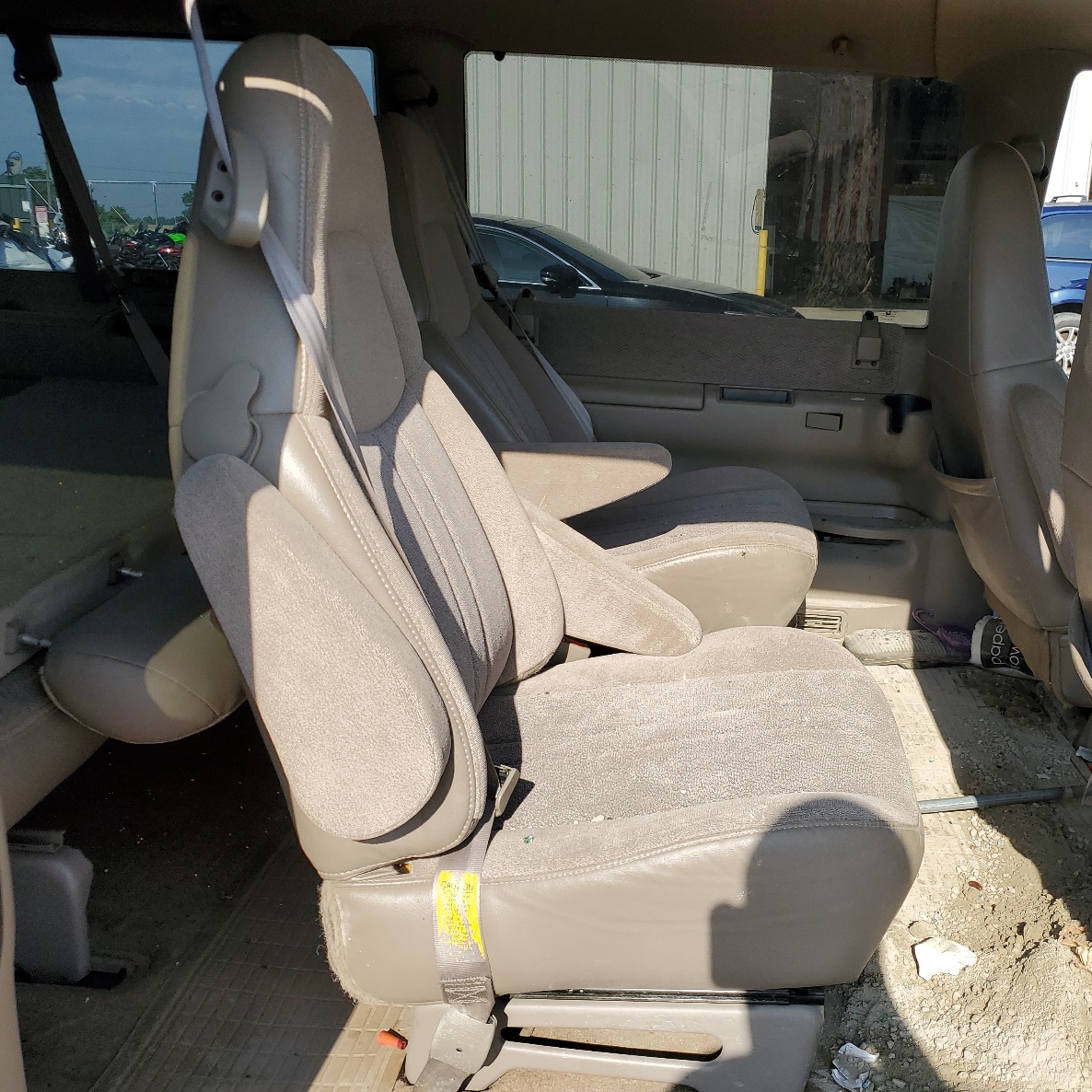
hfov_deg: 52.1
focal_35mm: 31
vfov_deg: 52.5
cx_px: 673
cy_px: 551
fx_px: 1106
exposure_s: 1/2000
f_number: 1.5
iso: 50
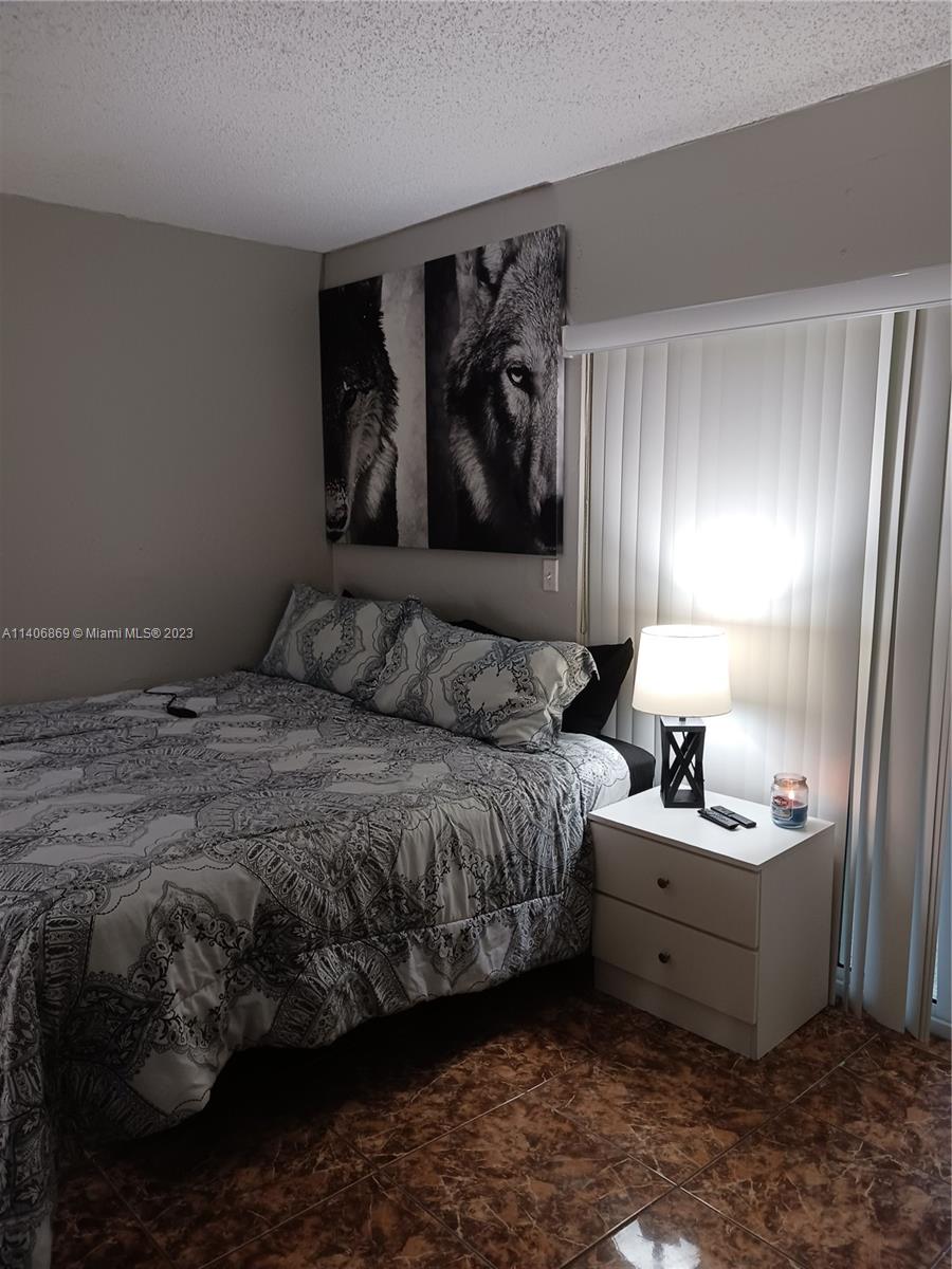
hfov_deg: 51.4
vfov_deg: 65.3
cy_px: 634
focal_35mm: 27
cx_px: 476
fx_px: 990
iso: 200
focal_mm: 4
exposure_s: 1/30
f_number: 1.8
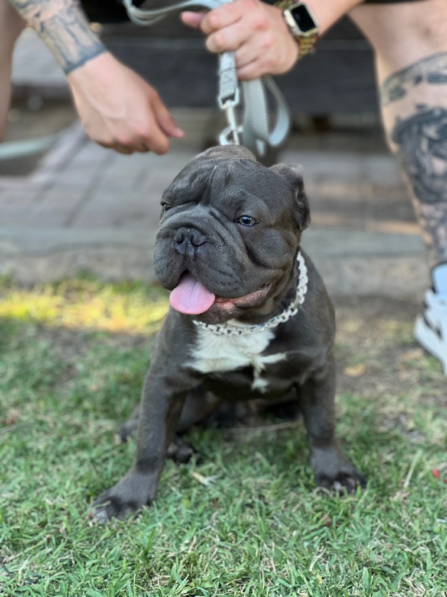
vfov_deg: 25.3
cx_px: 224
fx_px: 1326
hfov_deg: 19.1
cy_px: 298
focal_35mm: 77
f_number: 2.8
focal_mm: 9
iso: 200
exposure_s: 1/121
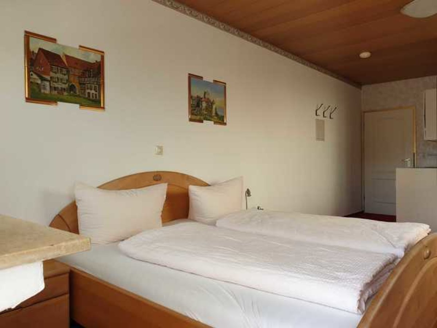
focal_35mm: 26
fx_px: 328
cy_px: 164
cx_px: 218
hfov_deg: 67.3
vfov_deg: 53.1
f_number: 2.4
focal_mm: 4.3
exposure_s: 1/120
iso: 80
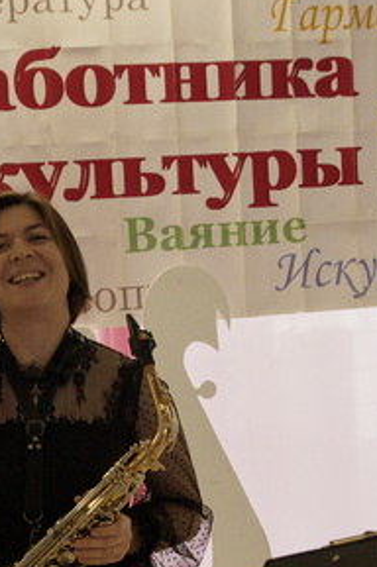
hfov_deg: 12.5
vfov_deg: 18.7
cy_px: 408
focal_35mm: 109
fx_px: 1717
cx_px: 72
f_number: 5
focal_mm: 35
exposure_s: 1/125
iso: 1600
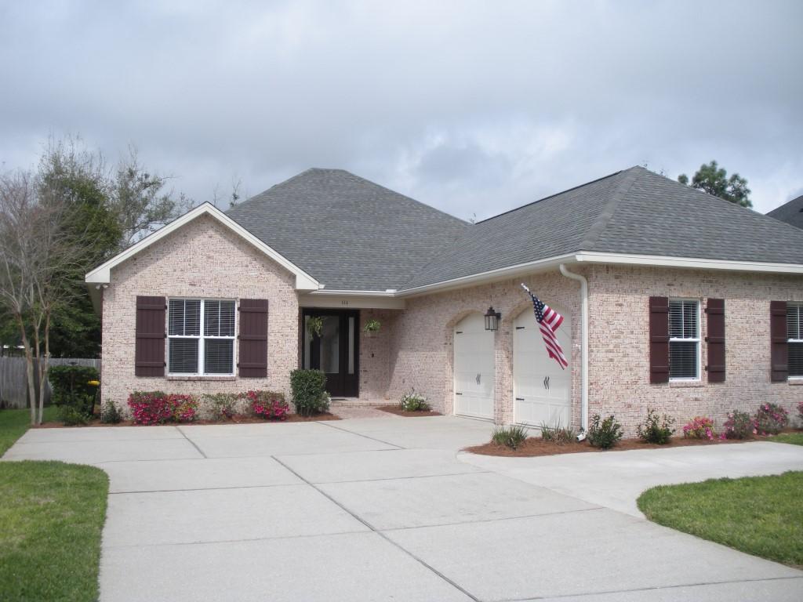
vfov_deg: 39.7
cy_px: 301
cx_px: 402
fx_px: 835
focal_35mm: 36
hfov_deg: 51.4
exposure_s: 1/830
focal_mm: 6.3
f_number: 3.5
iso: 64
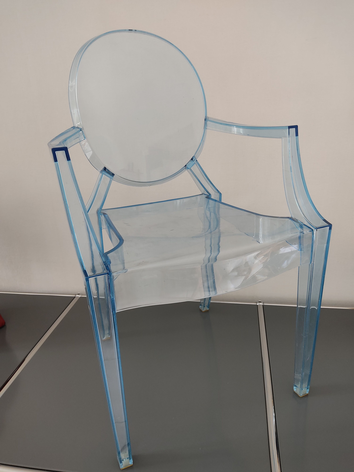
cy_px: 236
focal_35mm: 26
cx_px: 177
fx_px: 355
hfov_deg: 53.1
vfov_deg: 67.3
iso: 1059
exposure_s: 1/33
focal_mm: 4.74
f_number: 1.79
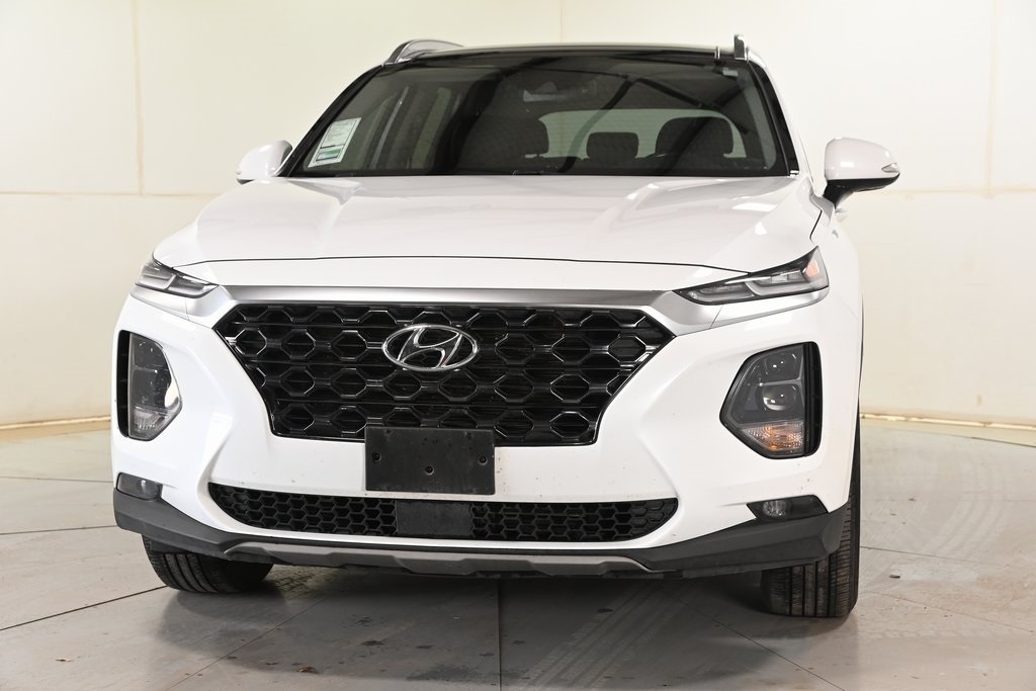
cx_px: 518
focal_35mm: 57
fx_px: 1640
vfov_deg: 23.8
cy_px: 346
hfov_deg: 35.0
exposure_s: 1/200
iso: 800
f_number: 5
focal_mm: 38
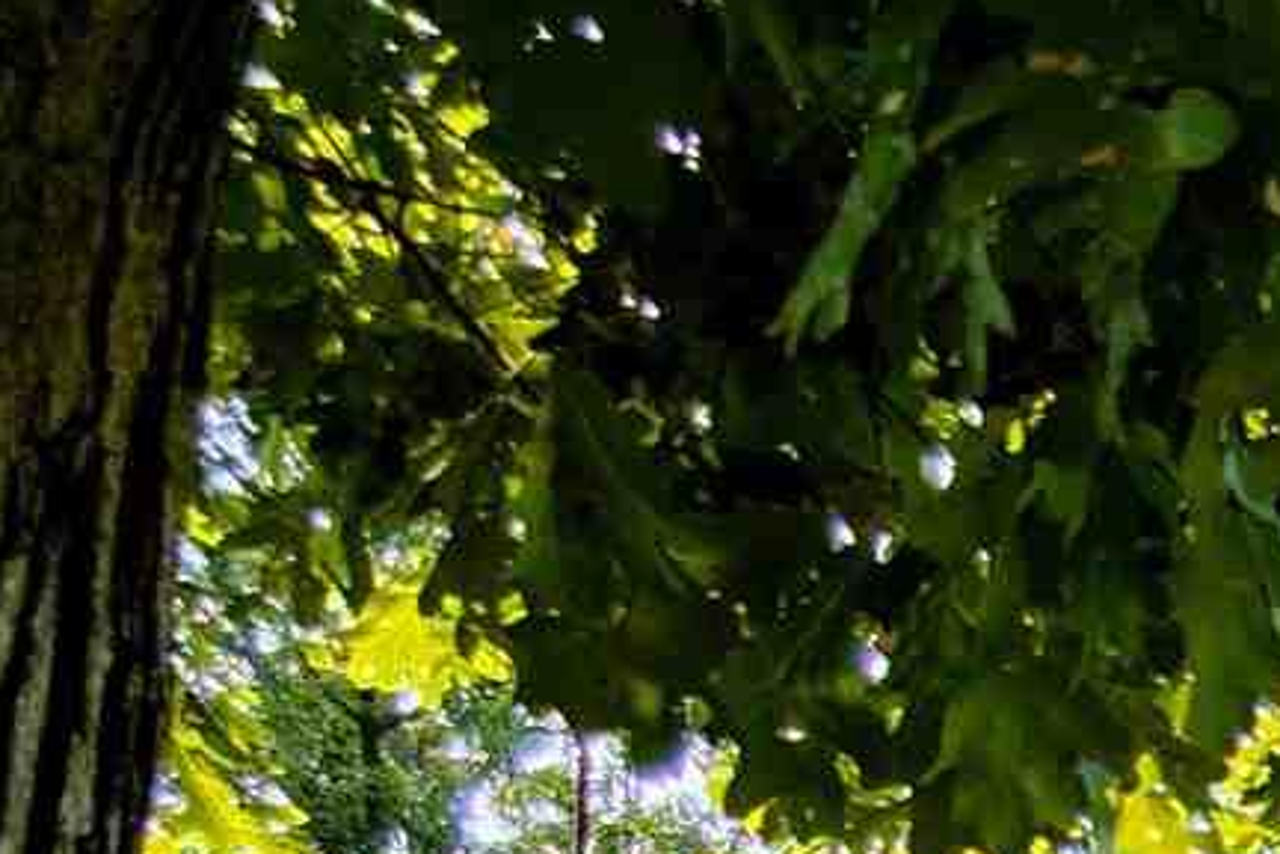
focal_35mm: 177
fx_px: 6293
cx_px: 3387
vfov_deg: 7.1
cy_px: 2316
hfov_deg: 9.8
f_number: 1.68
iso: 20
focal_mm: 6.9
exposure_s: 1/1070
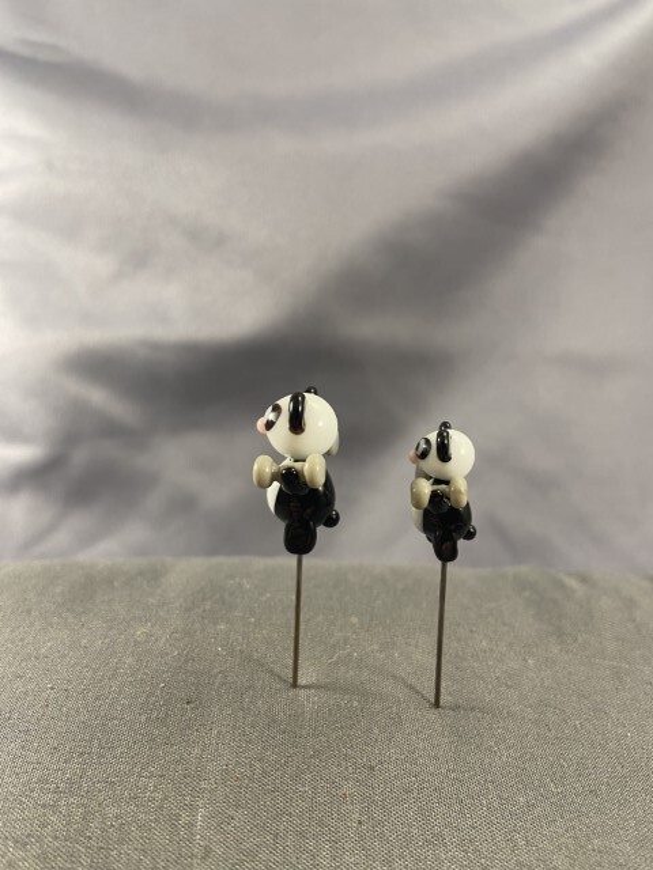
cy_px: 435
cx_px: 326
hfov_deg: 53.1
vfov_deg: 67.3
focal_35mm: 26
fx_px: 654
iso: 64
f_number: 1.8
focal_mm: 4.25
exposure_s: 1/50
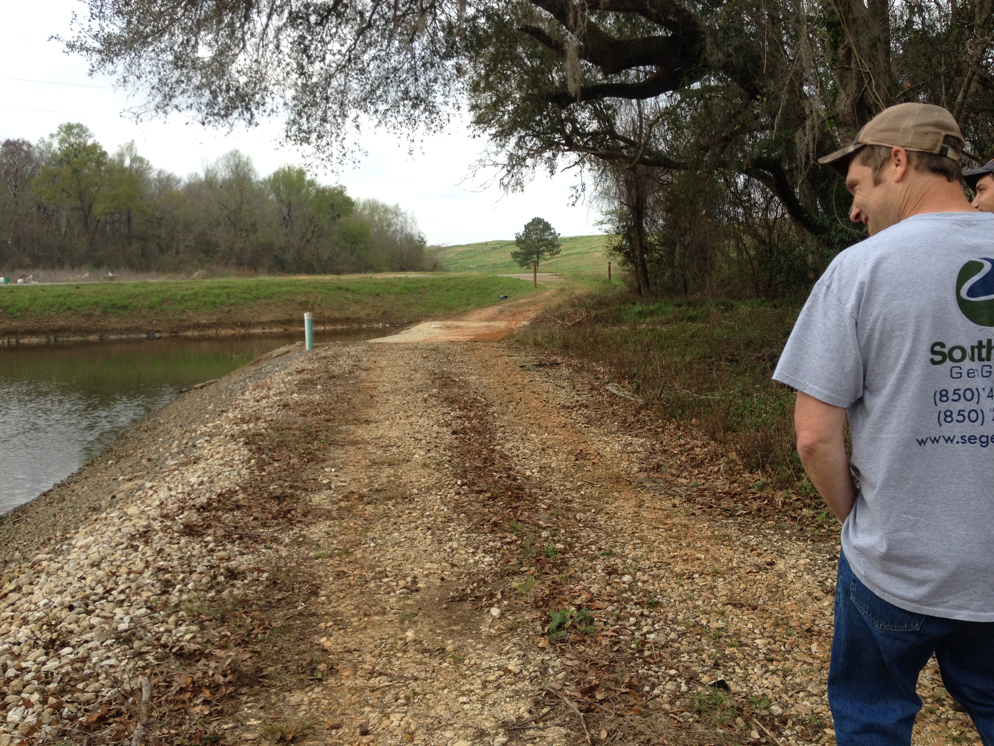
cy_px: 373
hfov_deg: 52.6
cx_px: 497
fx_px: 1005
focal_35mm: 35
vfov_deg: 40.7
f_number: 2.4
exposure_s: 1/389
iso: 50
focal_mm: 4.28
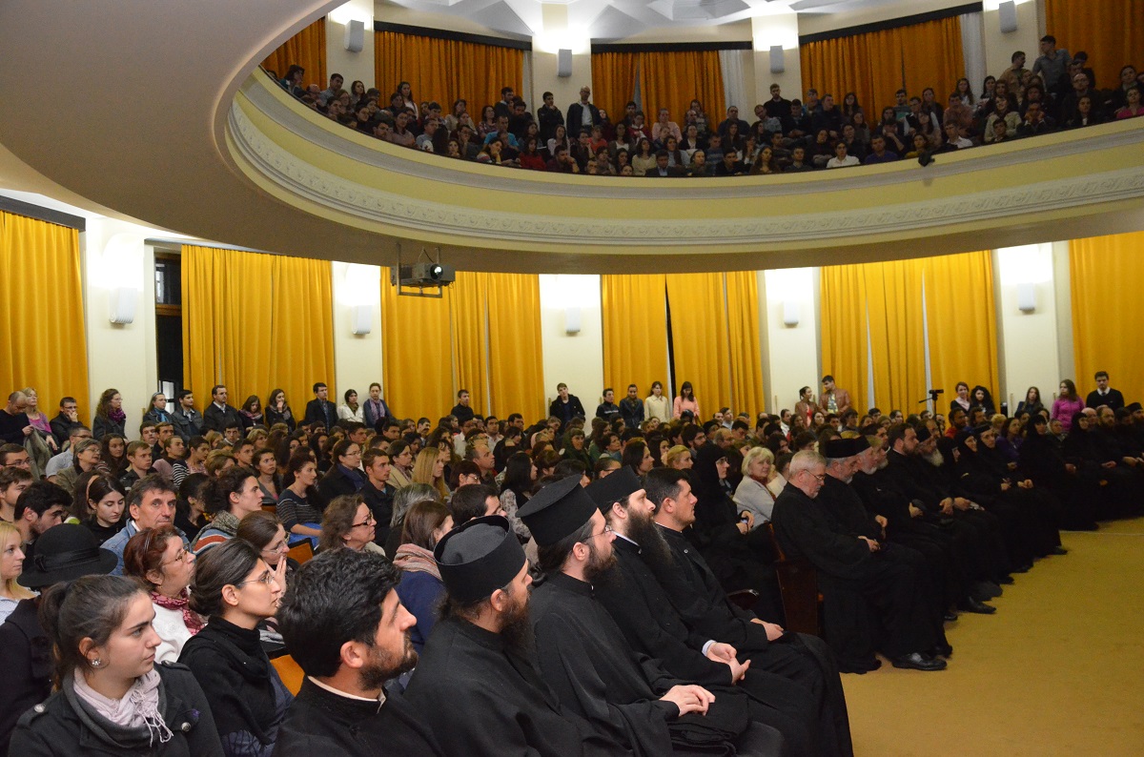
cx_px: 572
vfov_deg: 47.7
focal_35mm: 27
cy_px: 378
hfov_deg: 67.5
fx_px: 856
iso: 5000
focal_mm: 18
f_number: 4
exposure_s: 1/80
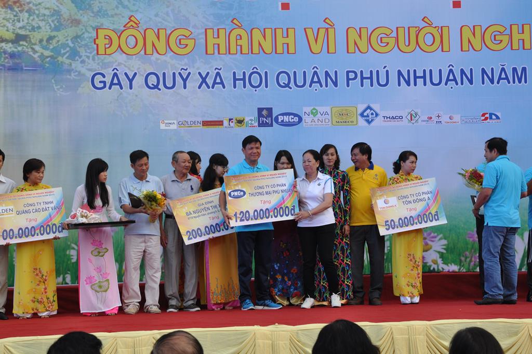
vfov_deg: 18.1
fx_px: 1107
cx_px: 266
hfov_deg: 27.0
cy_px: 177
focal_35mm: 75
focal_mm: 50
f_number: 8
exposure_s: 1/125
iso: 400
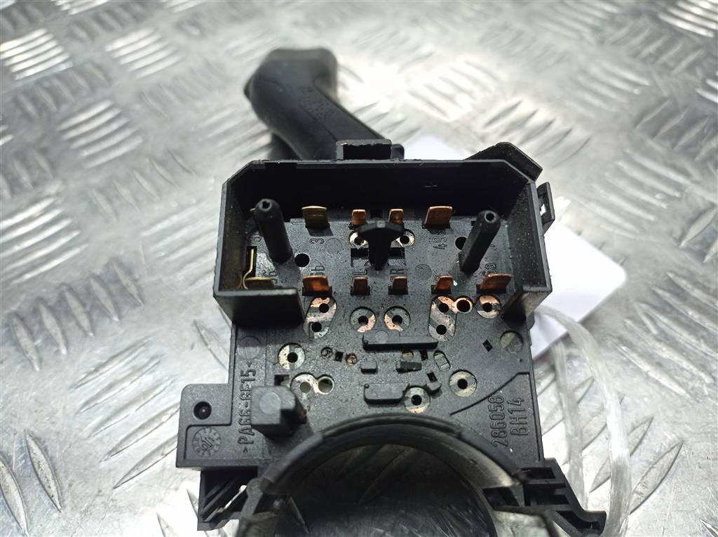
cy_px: 268
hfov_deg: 63.5
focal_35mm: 28
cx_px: 359
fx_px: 580
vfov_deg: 49.6
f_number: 1.79
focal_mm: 4.7
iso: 103
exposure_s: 1/215
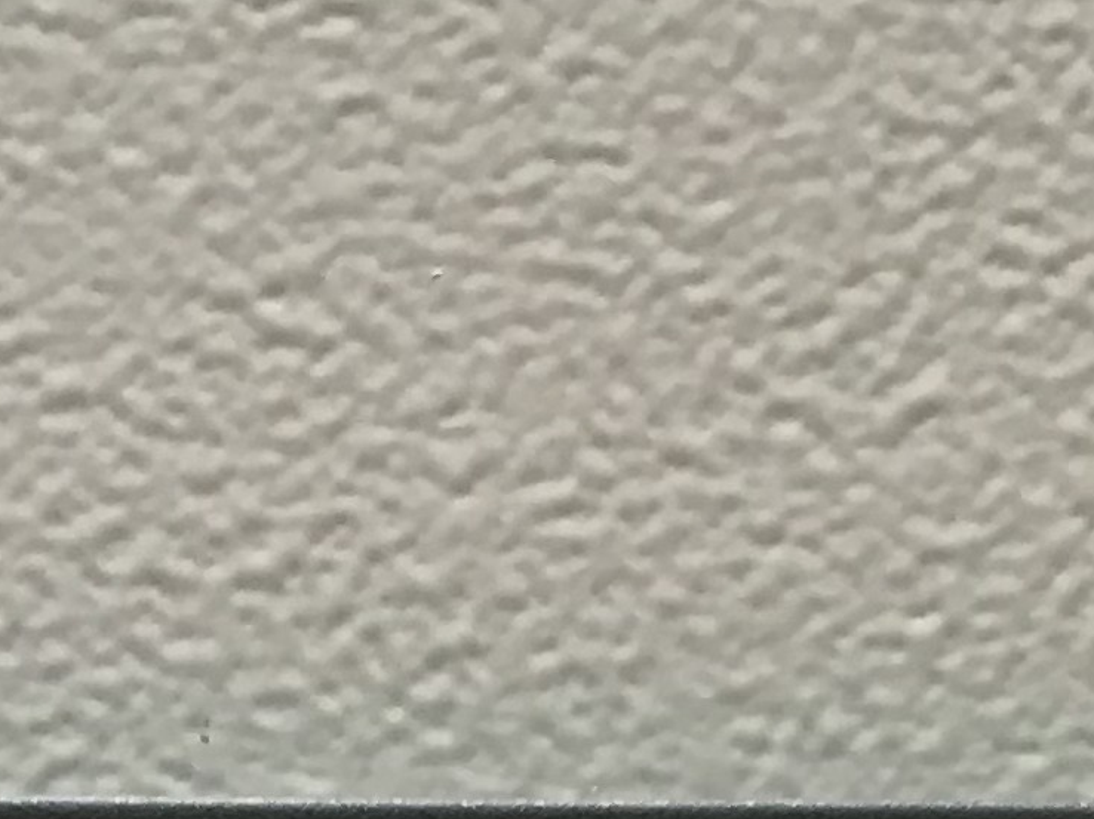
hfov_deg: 12.9
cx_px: 262
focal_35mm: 153
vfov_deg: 9.2
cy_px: 1585
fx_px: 4834
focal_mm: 3.99
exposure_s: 1/17
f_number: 1.8
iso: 40
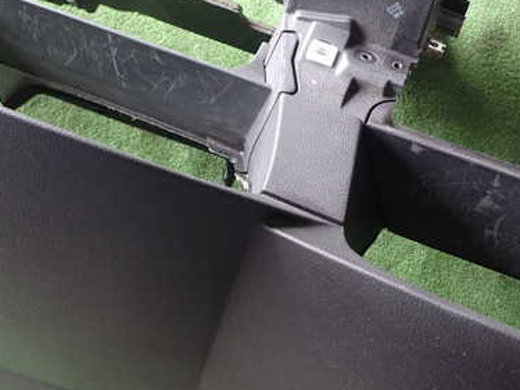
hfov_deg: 39.4
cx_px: 323
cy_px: 139
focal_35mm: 48
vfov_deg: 30.1
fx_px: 721
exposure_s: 1/50
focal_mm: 5.4
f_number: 2.3
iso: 200
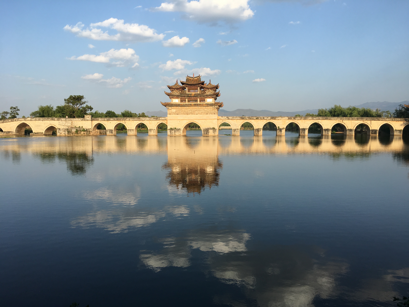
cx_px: 204
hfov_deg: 61.7
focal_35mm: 29
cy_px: 154
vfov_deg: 48.2
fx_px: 343
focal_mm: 4.15
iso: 25
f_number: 2.2
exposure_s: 1/845
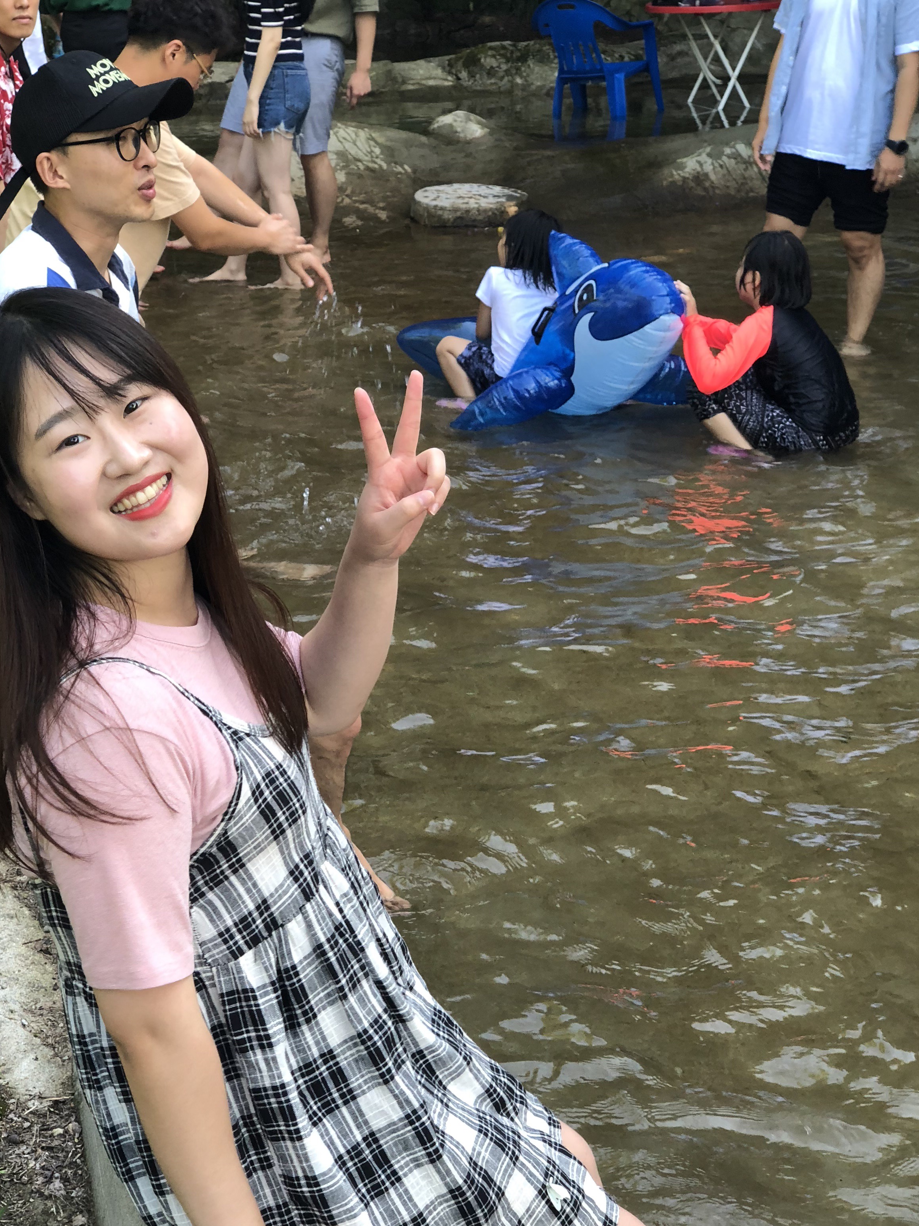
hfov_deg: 21.6
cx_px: 384
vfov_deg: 28.5
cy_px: 738
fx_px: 2407
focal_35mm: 68
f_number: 2.4
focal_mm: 6
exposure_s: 1/60
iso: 25
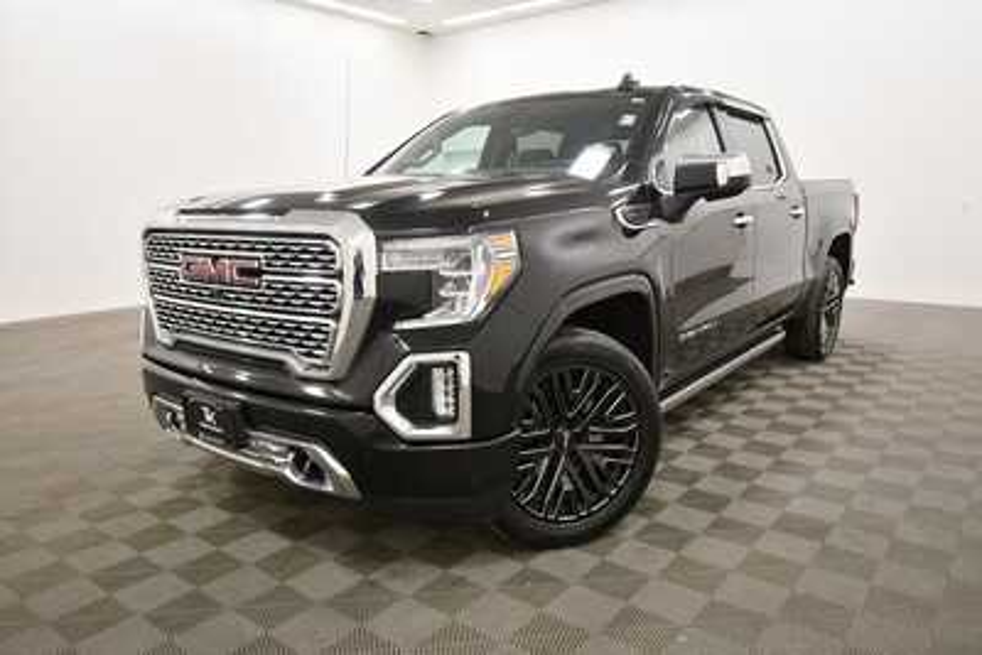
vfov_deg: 51.3
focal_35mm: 25
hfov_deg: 71.5
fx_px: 682
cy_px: 328
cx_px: 491
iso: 1100
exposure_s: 1/125
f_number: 5.3
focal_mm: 17
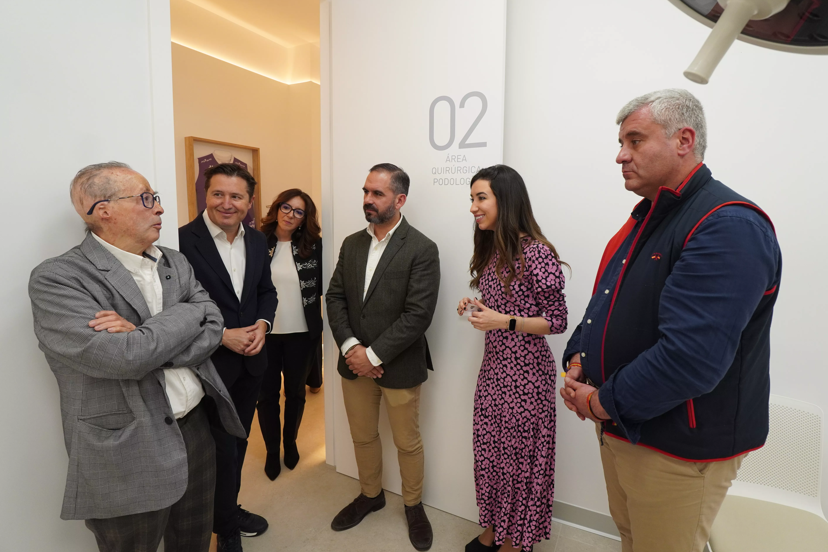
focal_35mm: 18
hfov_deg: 91.5
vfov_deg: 68.8
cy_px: 266
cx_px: 423
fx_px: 403
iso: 800
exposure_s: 1/200
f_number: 4
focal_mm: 11
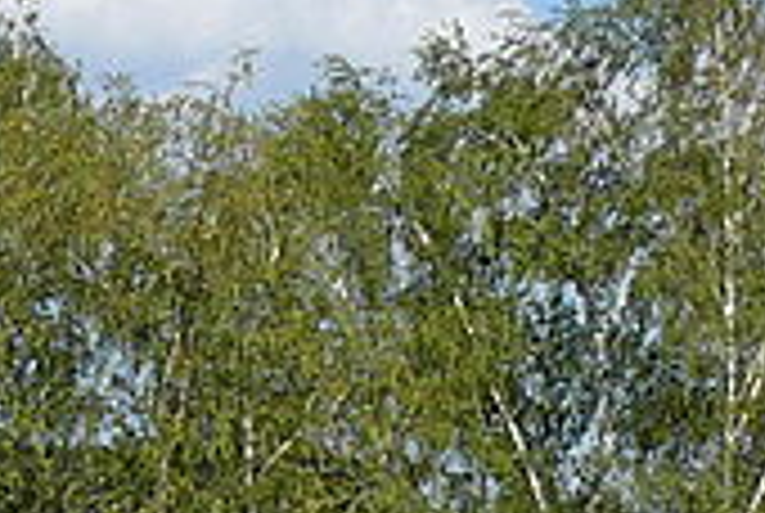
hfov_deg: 7.6
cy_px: 738
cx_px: -133
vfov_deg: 5.1
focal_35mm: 267
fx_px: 5684
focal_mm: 8.2
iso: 100
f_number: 5.6
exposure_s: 1/500
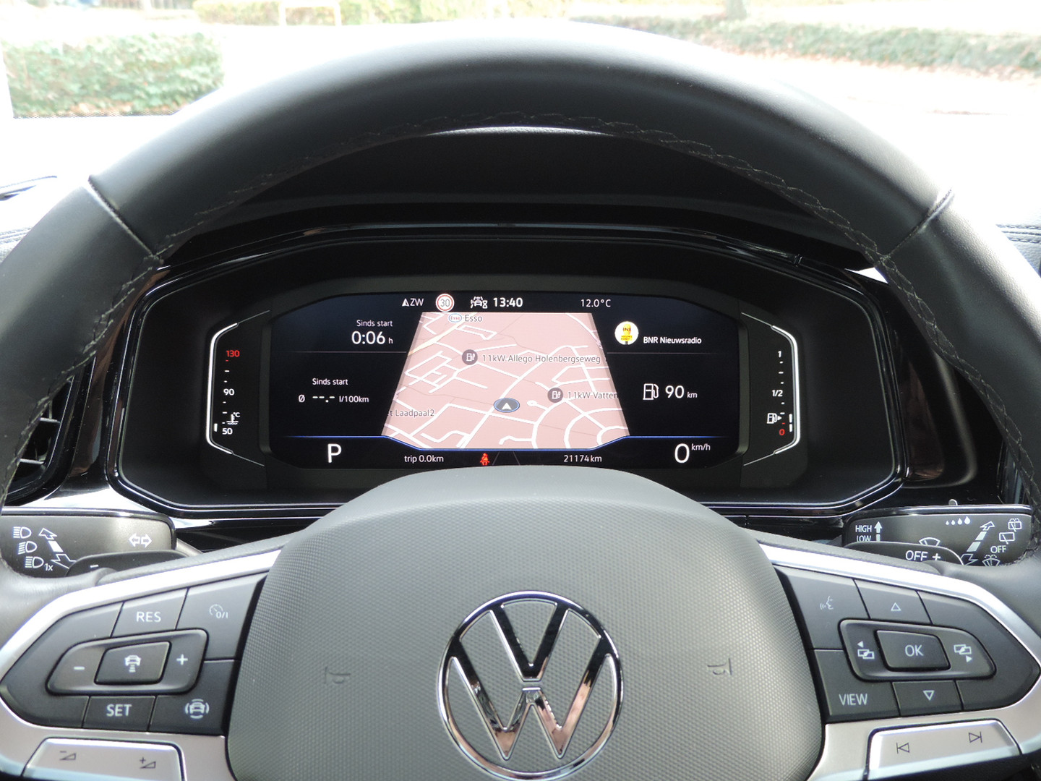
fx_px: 1053
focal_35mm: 35
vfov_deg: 40.7
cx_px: 520
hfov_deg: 52.6
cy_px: 390
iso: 360
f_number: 3.3
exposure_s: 1/50
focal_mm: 6.2
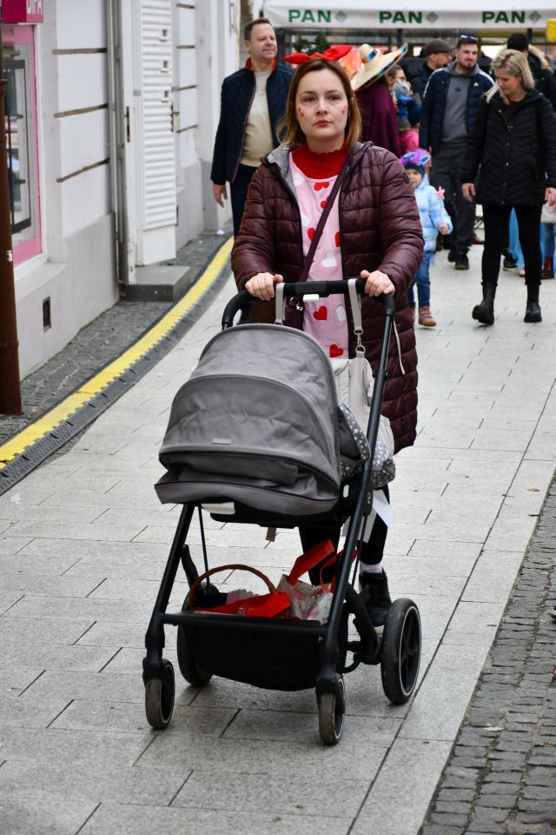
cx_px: 278
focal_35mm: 105
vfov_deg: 19.5
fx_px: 2432
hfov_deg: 13.0
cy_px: 418
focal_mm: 70
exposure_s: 1/250
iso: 320
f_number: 5.6
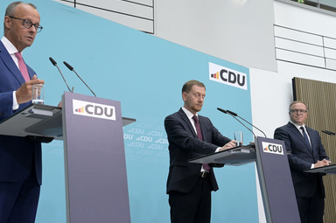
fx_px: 438
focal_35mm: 47
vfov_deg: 28.6
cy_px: 111
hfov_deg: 41.9
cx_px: 154
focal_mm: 40
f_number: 5
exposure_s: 1/640
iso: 5000
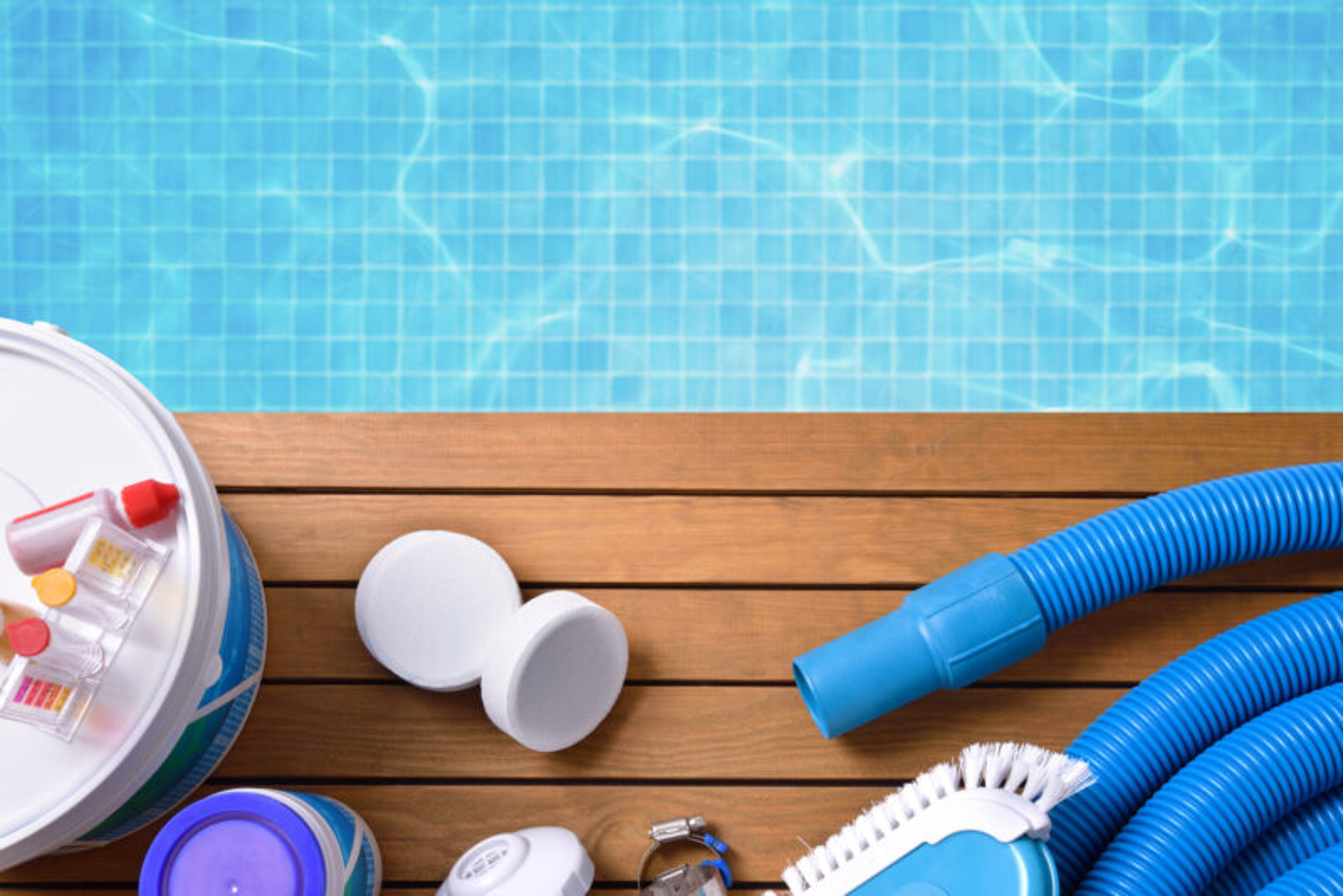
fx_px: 1717
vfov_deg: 29.3
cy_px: 448
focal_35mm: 46
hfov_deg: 42.7
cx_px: 672
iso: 64
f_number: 18
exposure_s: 1/125
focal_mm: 46
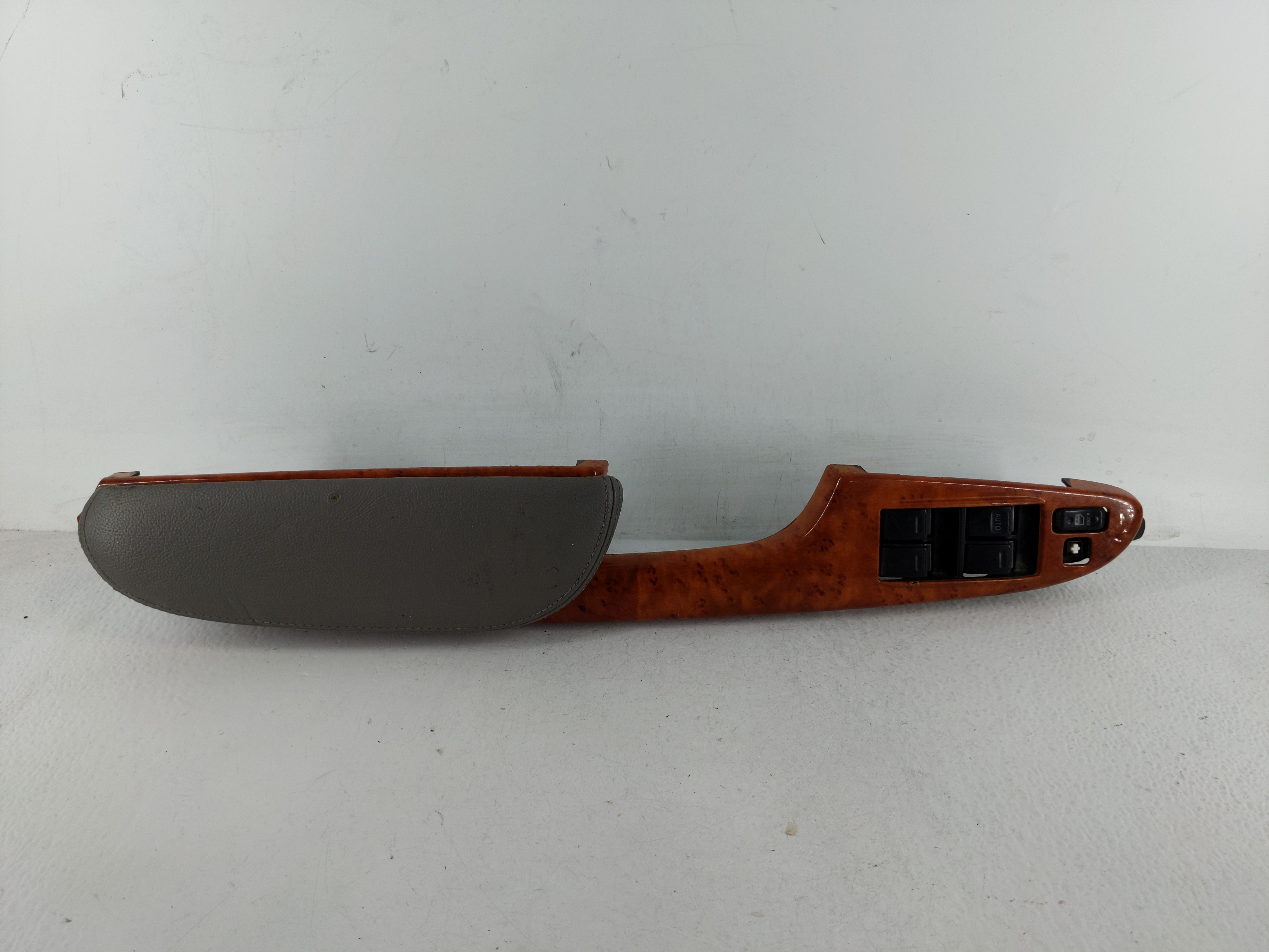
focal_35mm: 25
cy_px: 476
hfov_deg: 69.4
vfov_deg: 54.9
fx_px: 916
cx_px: 634
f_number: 1.73
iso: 57
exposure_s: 1/141
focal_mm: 4.38
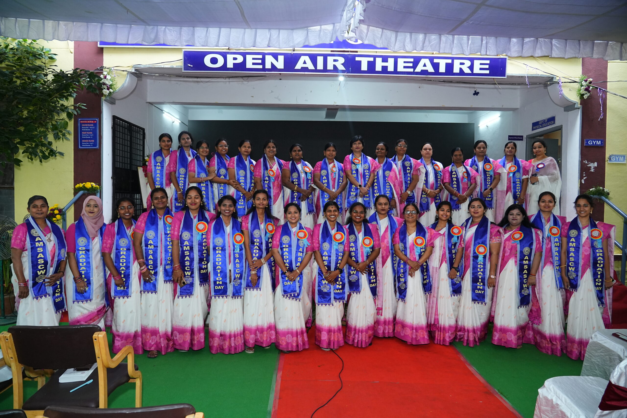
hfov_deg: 73.7
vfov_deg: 53.1
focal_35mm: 24
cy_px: 209
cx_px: 314
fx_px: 418
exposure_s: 1/160
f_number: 5
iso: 2000
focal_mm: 24
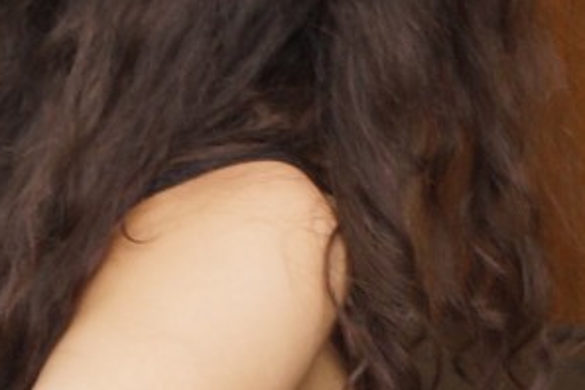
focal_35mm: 608
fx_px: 9879
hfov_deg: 3.4
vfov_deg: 2.3
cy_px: -225
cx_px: 1051
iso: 200
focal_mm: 50
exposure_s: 1/160
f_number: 5.6
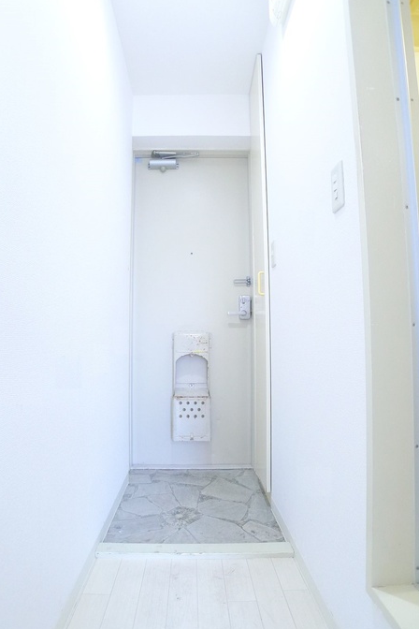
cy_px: 317
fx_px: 454
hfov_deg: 49.5
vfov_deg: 69.4
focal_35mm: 26
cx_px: 190
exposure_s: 1/40
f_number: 2
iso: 400
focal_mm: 5.1
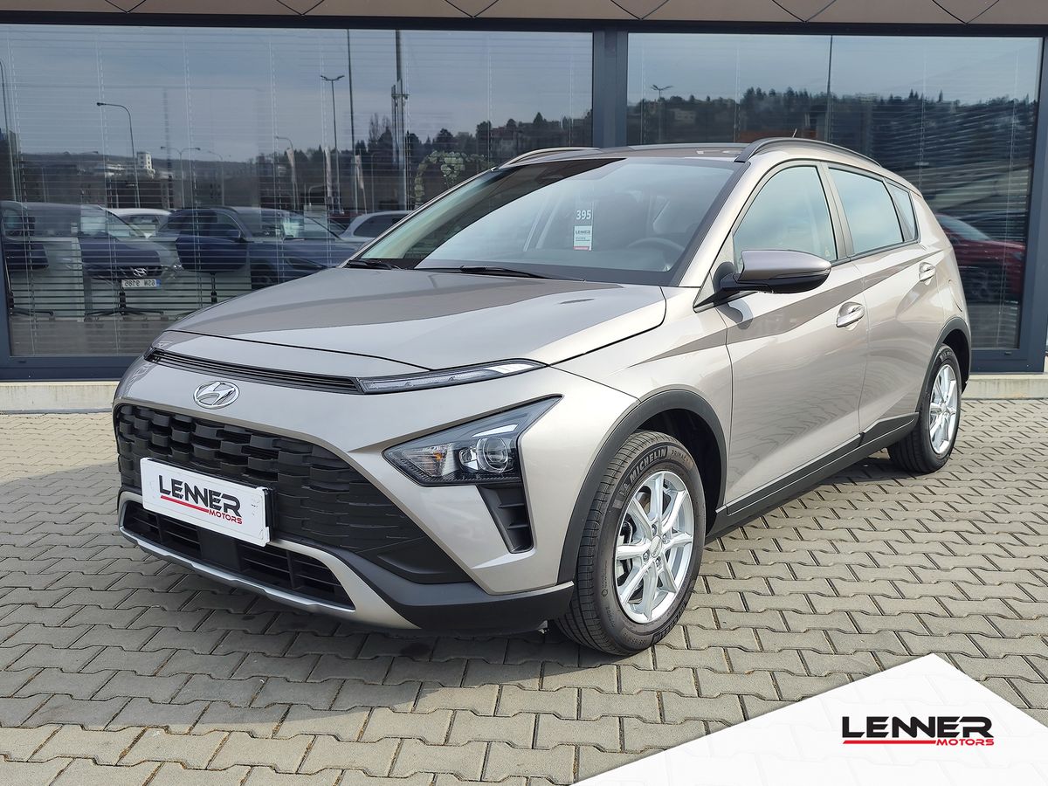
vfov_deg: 58.9
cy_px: 393
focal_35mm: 23
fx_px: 696
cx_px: 524
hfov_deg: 73.9
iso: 50
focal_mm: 7.01
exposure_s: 1/490
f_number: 1.69
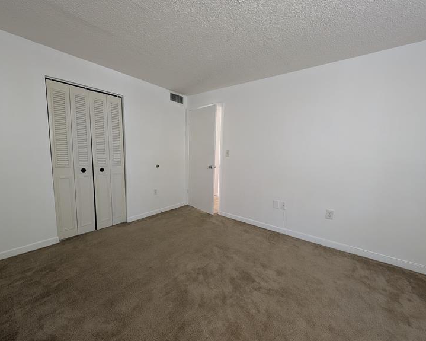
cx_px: 206
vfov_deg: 92.2
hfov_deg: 104.8
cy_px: 176
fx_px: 164
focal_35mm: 13
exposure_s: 1/30
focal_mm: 2.23
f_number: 1.95
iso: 97
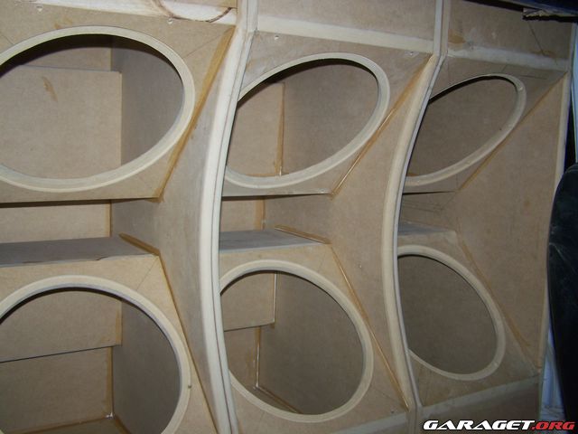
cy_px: 217
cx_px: 289
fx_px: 635
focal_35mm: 38
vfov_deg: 37.7
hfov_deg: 49.0
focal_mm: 6.3
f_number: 2.8
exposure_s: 1/60
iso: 80
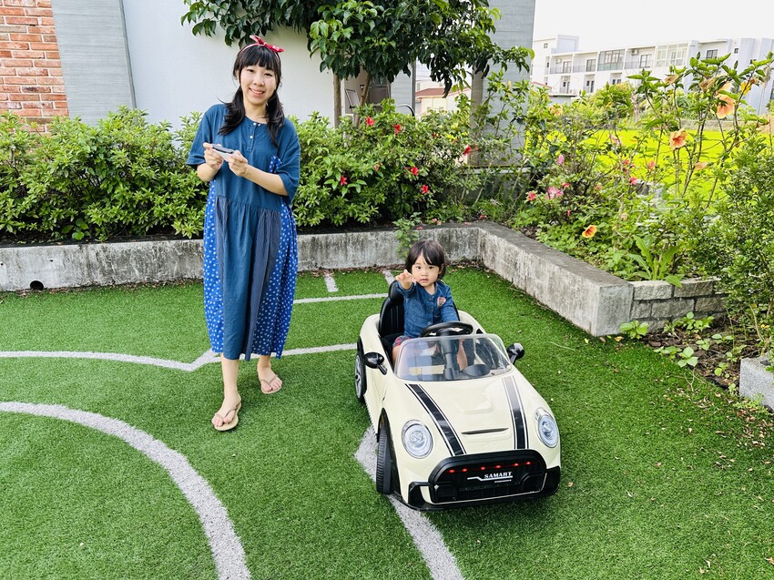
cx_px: 387
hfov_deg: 71.6
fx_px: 536
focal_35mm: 24
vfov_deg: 56.8
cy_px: 290
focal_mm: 6.86
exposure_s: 1/172
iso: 80
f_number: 1.78
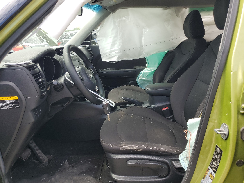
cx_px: 122
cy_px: 92
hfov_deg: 67.3
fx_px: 183
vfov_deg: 53.1
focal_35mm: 26
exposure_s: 1/556
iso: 50
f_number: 1.5
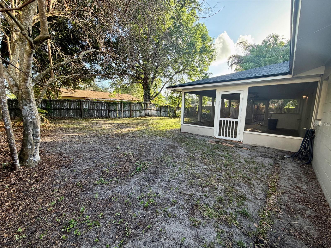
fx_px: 134
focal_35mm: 14
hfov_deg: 102.1
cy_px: 124
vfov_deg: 85.7
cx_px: 166
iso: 64
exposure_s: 1/121
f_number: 2.2
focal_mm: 2.22
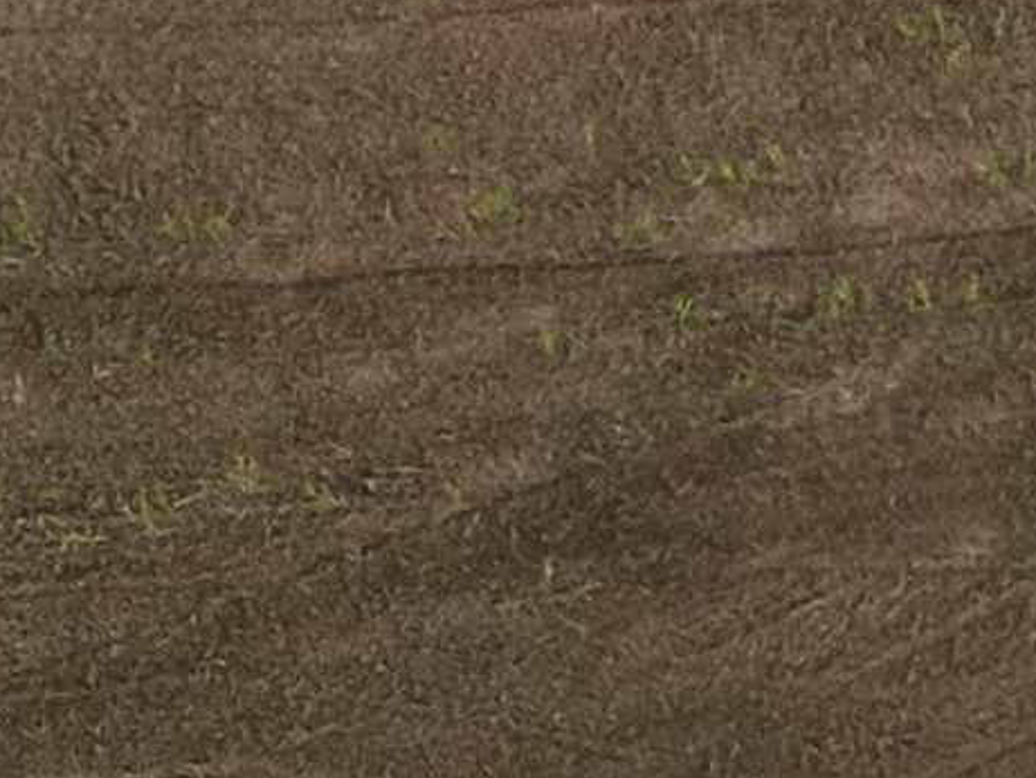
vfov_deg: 7.9
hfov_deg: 11.6
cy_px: -1612
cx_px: 1717
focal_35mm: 160
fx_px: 4790
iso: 100
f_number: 2.8
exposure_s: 1/100
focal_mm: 4.5
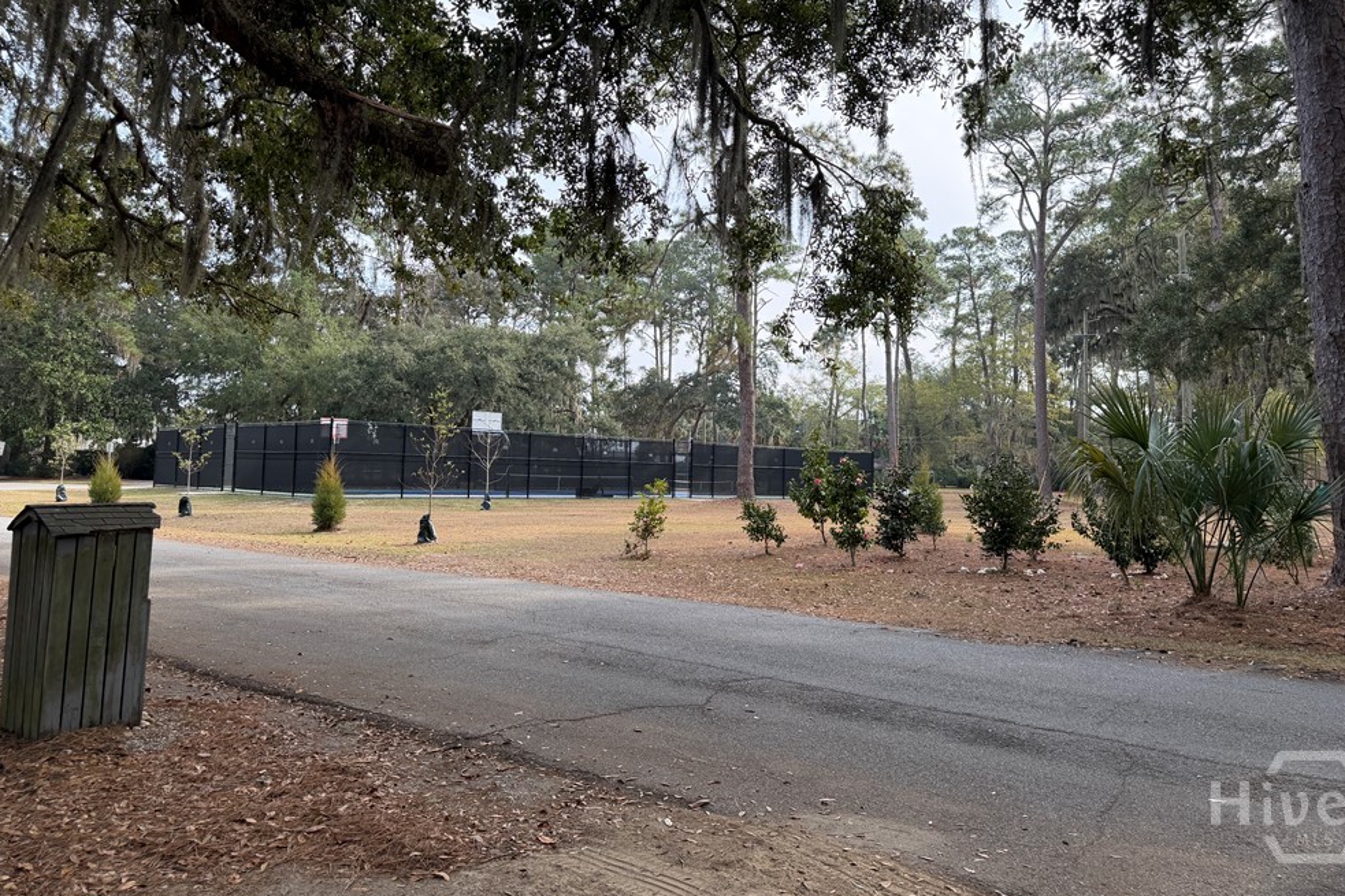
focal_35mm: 26
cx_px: 698
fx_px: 971
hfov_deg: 69.4
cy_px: 387
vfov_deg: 49.4
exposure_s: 1/1122
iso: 100
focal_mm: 6.76
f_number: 1.78
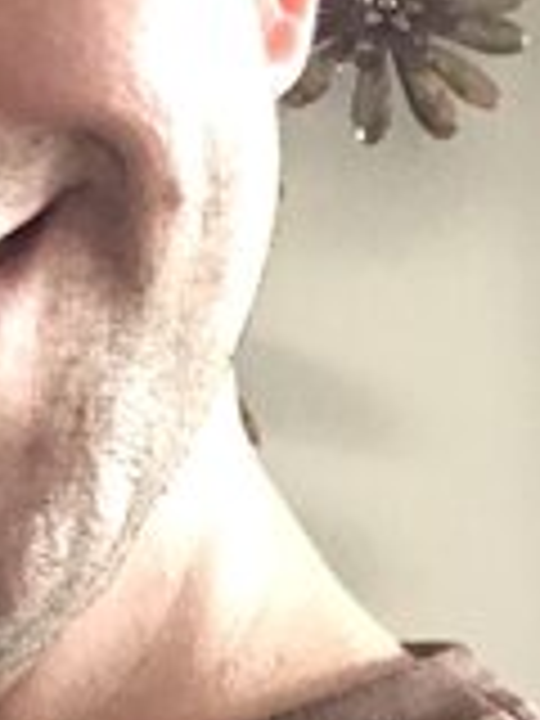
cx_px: -443
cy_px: -94
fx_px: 2496
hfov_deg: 11.4
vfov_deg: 15.9
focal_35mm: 120
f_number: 2.2
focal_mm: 2.87
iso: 1000
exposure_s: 1/15
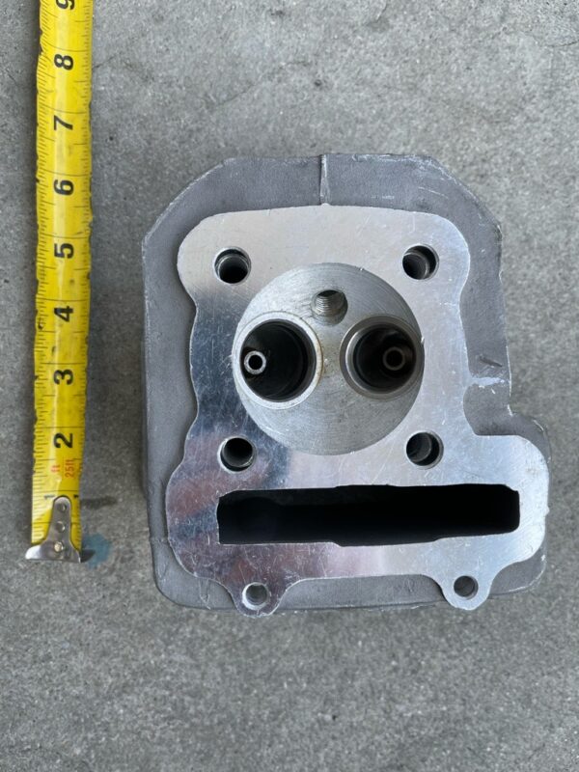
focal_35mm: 26
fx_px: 580
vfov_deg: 67.3
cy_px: 386
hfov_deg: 53.1
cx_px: 290
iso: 32
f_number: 1.6
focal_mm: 5.1
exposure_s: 1/530
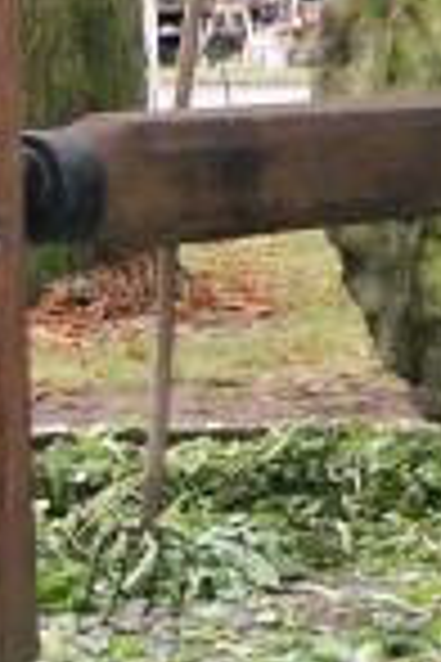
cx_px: 1044
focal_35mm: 144
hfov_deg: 8.7
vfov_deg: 14.2
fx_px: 2646
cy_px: 117
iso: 400
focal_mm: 22
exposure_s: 1/60
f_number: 5.6
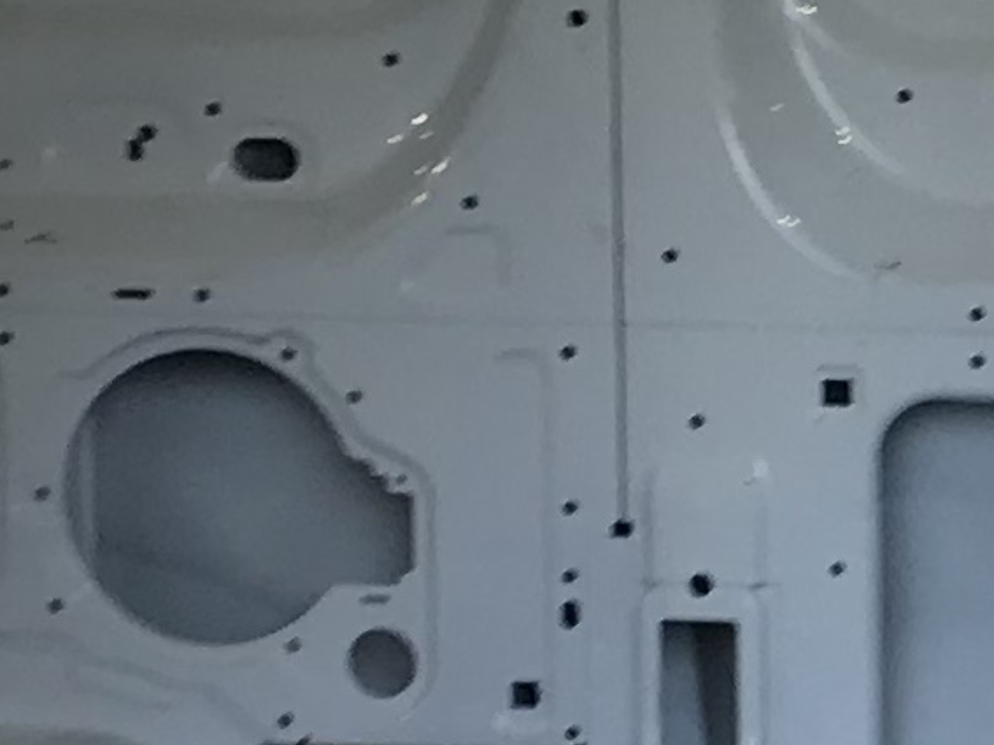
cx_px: 1369
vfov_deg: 7.5
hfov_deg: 9.7
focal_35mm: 199
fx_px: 5713
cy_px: 596
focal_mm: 3.99
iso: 25
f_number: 1.8
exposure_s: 1/120
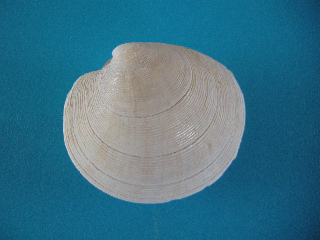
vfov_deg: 40.7
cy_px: 120
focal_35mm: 35
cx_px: 160
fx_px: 324
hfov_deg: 52.6
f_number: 2.7
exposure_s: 1/61
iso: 304
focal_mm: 7.5
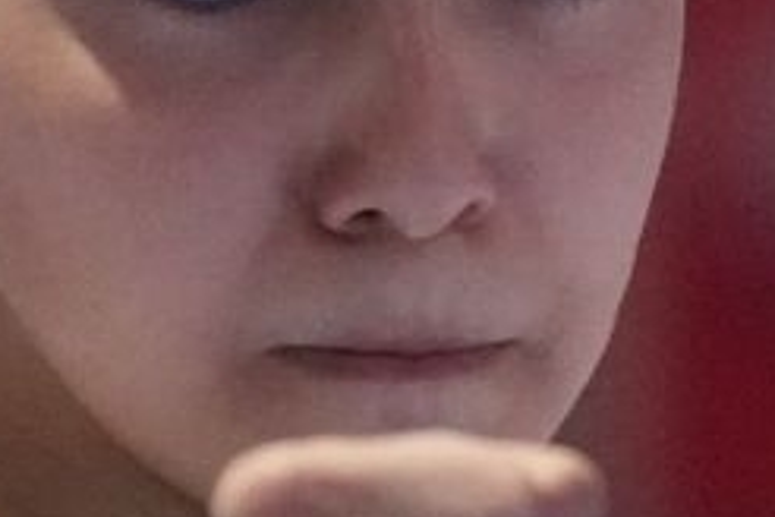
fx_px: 47314
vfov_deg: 0.6
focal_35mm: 2198
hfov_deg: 0.9
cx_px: 476
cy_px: 309
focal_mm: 200
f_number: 2.8
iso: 8000
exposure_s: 1/500
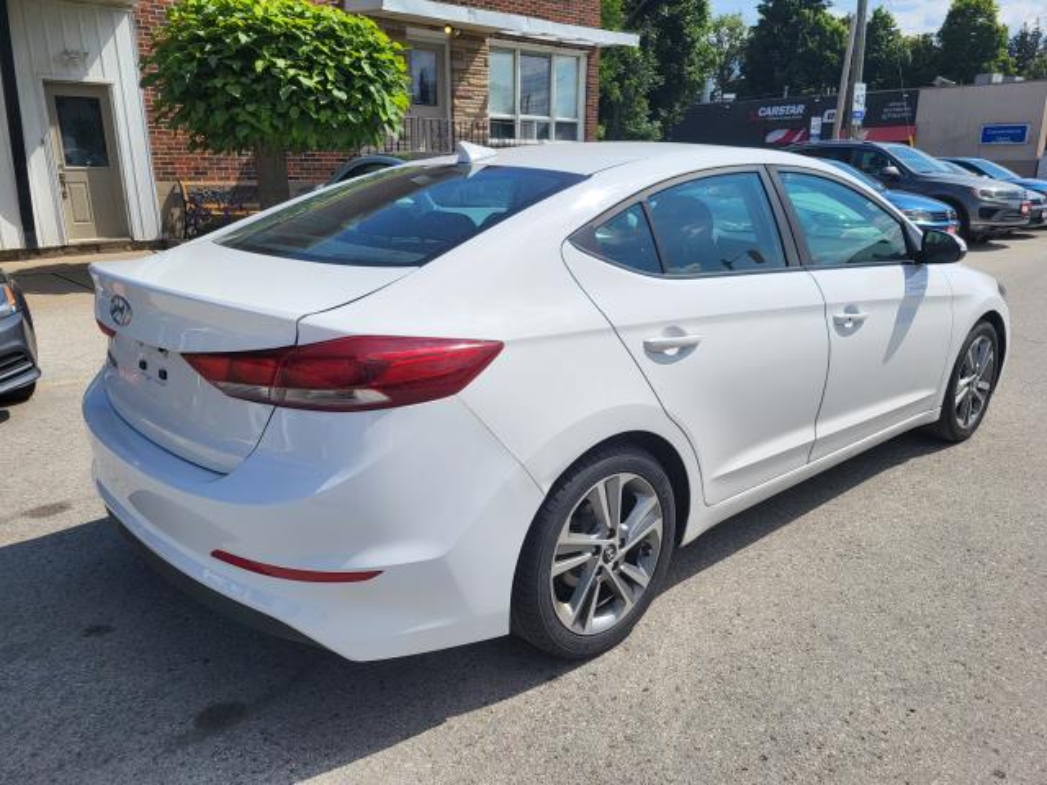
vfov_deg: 53.1
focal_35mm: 26
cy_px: 392
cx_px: 524
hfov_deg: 67.3
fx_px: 786
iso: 40
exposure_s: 1/4913
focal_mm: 5.4
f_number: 1.8
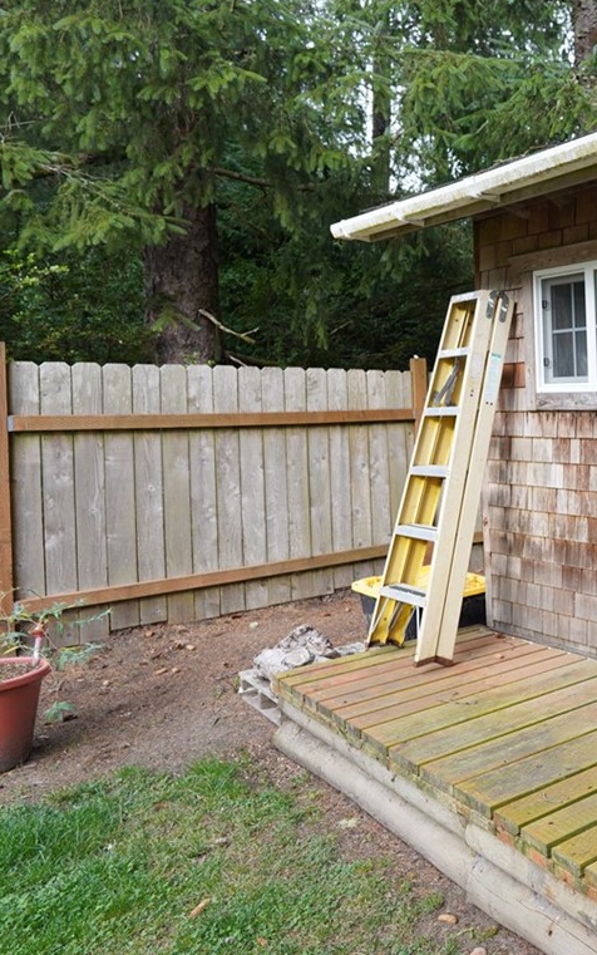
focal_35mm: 30
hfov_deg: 28.9
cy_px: 417
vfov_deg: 62.7
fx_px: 781
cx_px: 869
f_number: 4
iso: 400
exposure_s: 1/160
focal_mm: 14
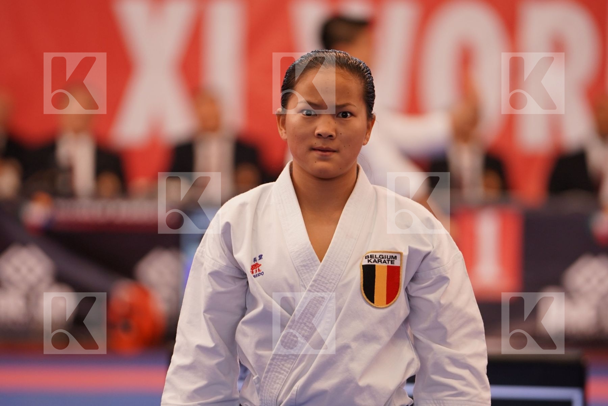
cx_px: 304
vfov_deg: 4.7
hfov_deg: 7.0
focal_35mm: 295
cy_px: 203
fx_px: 4982
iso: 800
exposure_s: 1/500
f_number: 2.8
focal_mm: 197
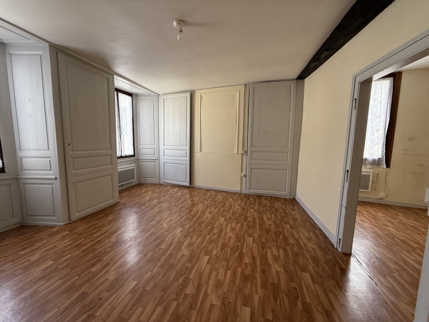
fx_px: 174
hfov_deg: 102.1
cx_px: 214
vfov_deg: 85.7
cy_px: 161
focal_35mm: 14
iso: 125
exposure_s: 1/99
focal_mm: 2.22
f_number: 2.2
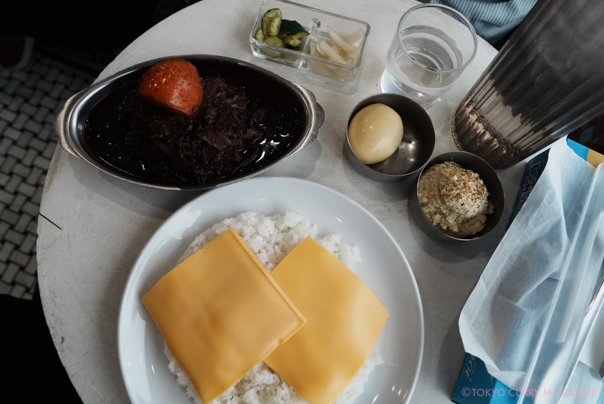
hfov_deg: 73.7
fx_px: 403
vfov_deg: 53.2
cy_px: 202
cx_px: 302
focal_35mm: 24
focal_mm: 24
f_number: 6.3
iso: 4000
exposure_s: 1/400
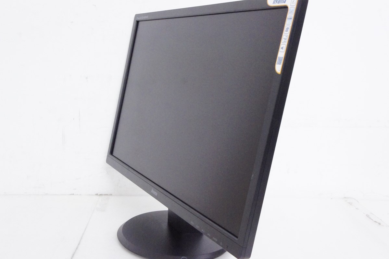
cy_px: 130
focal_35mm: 44
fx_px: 470
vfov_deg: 30.8
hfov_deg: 45.0
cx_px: 194
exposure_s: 1/50
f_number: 9
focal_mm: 29
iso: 6400
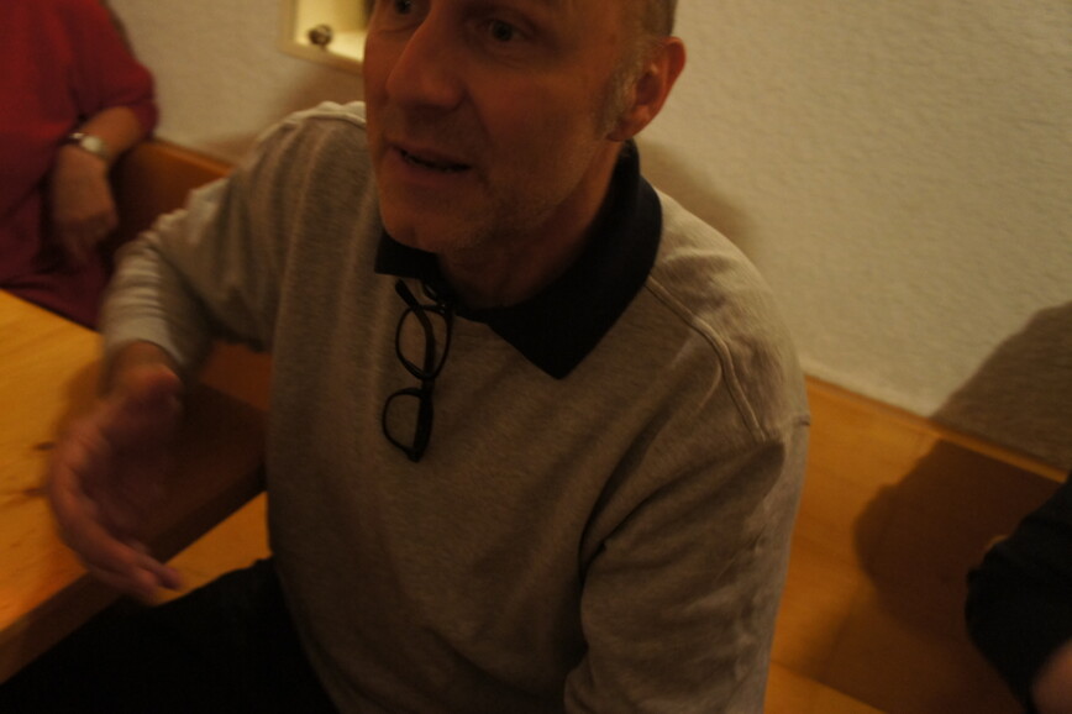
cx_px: 536
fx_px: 982
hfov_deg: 57.2
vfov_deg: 39.9
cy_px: 357
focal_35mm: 33
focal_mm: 22
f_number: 4
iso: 1600
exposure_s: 1/40
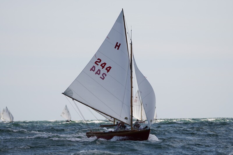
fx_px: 1941
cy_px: 78
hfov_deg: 6.9
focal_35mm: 300
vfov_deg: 4.6
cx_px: 116
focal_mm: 200
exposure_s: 1/1250
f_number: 5.6
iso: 125
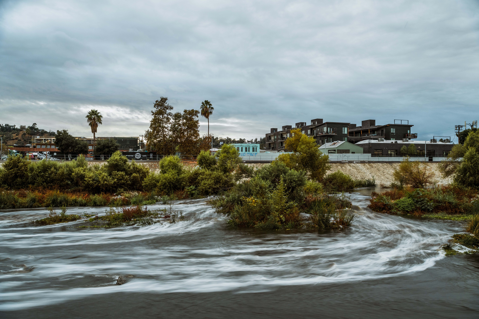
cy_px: 160
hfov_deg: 63.7
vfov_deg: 45.0
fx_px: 386
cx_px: 240
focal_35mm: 29
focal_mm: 29
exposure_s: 1.3
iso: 400
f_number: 4.5
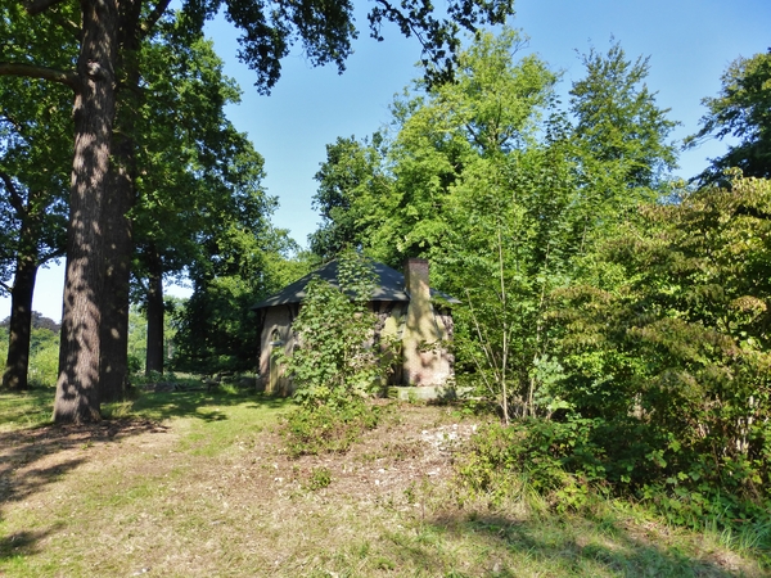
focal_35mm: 25
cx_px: 386
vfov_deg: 54.9
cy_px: 289
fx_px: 557
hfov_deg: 69.4
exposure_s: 1/250
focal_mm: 4.3
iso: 160
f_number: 4
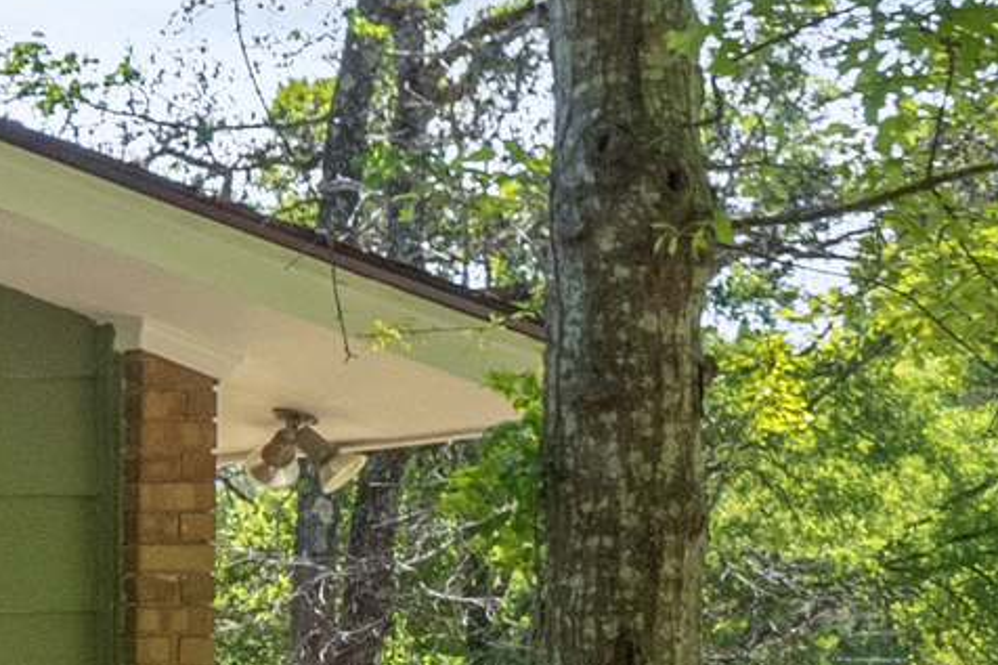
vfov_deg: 9.6
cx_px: -2034
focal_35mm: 142
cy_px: 746
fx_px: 3935
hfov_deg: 10.3
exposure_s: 1/200
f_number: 2.8
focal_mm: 8.38
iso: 100
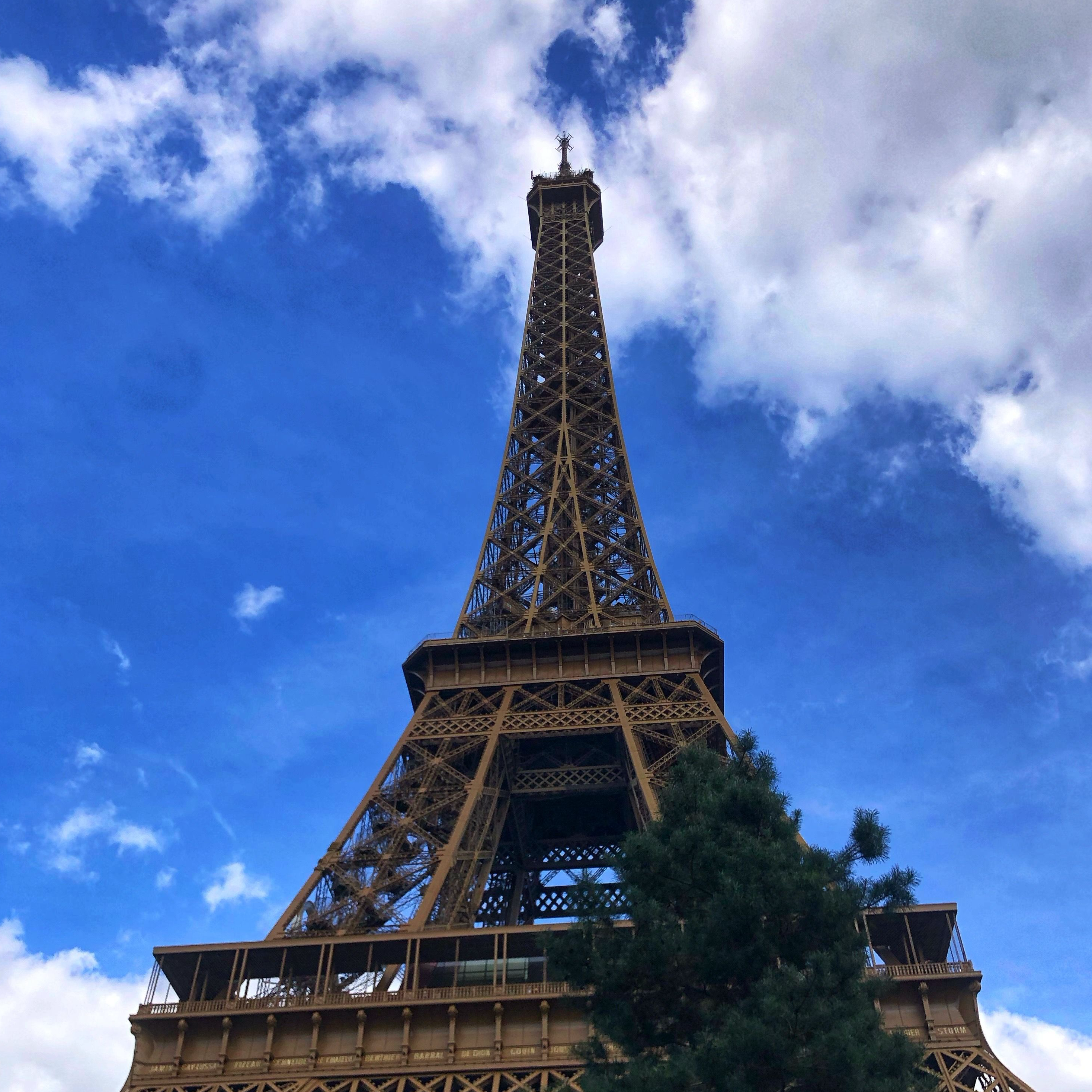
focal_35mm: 34
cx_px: 552
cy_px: 671
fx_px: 1213
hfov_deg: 48.4
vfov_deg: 48.1
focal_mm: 4
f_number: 1.8
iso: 20
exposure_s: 1/2667
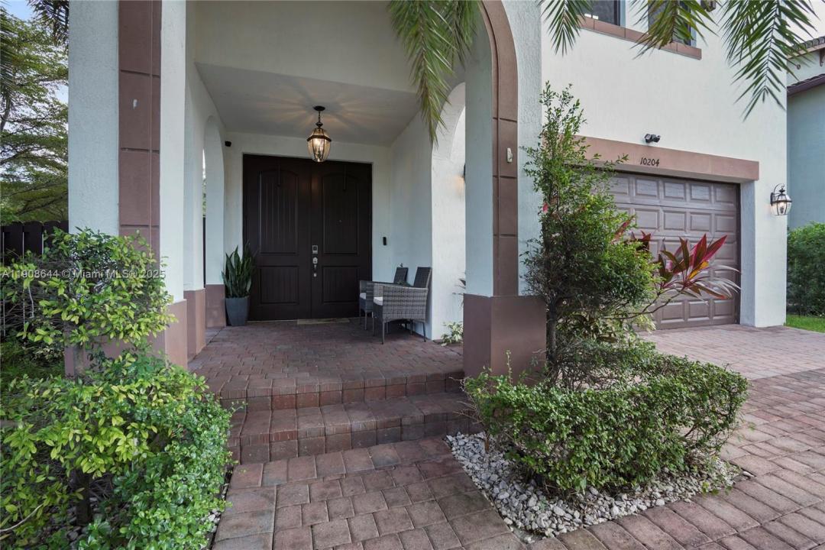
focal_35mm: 16
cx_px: 412
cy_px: 275
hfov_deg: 96.7
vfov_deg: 73.7
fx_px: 367
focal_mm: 16
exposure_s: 1/4
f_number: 8
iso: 100
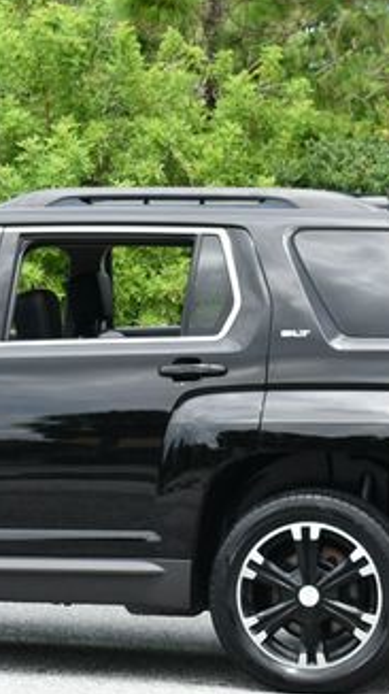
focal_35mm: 173
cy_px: 358
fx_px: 3177
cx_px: 11
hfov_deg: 7.0
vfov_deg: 12.4
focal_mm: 42
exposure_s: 1/250
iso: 200
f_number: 7.1
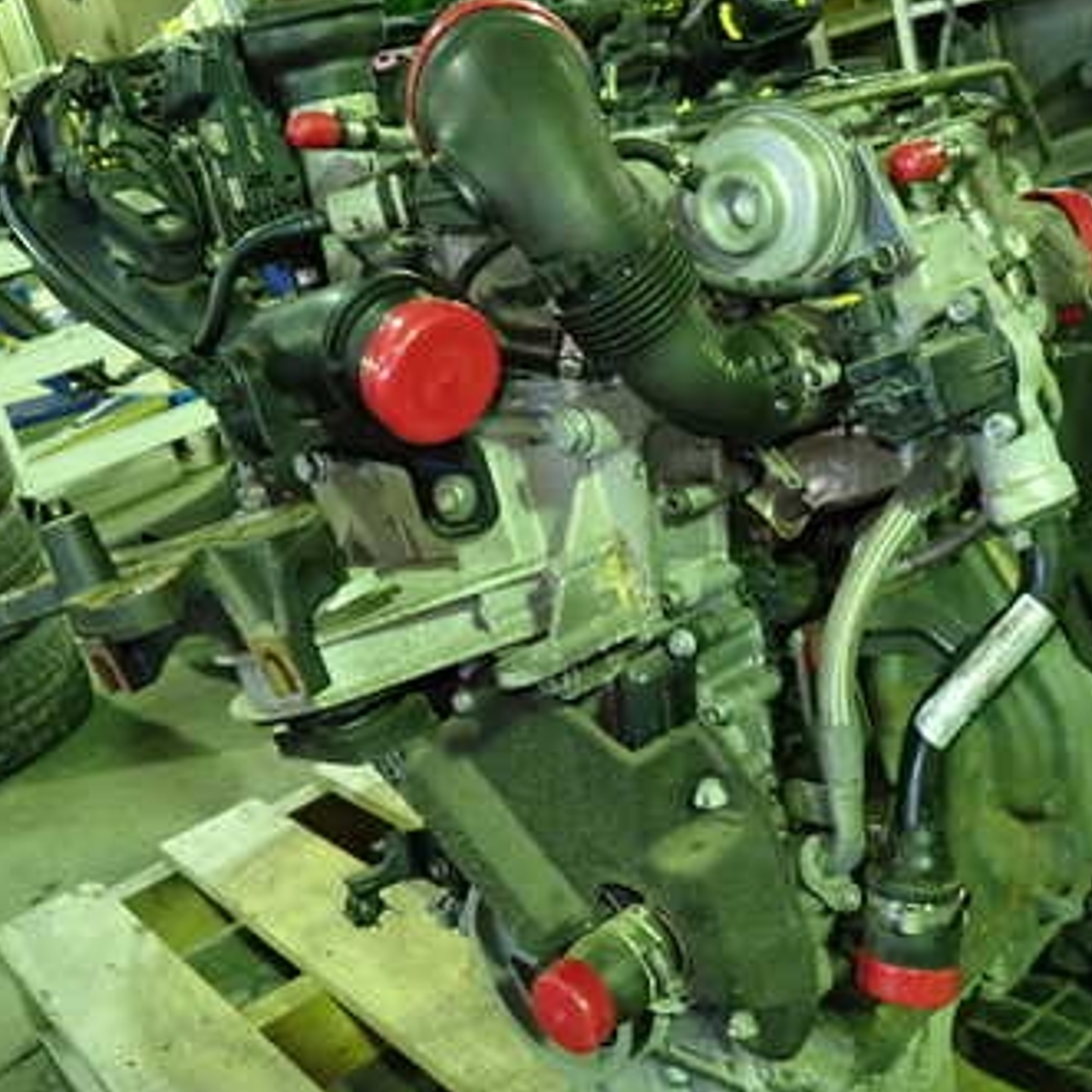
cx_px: 604
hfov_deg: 41.8
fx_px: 1428
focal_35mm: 40
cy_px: 571
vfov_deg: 41.8
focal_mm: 4.5
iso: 800
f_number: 2
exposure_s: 1/30
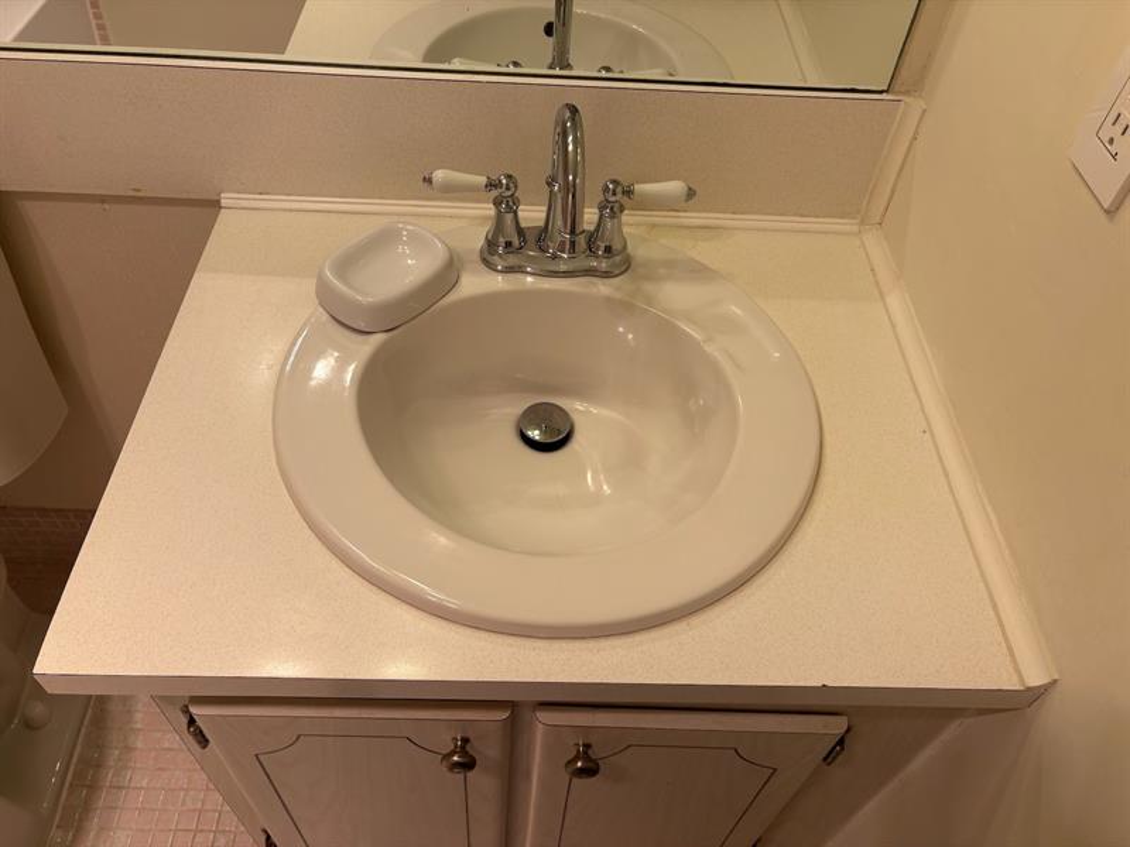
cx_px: 565
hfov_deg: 67.3
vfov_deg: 53.1
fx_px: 849
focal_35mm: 26
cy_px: 424
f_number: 1.6
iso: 40
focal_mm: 5.96
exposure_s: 1/188
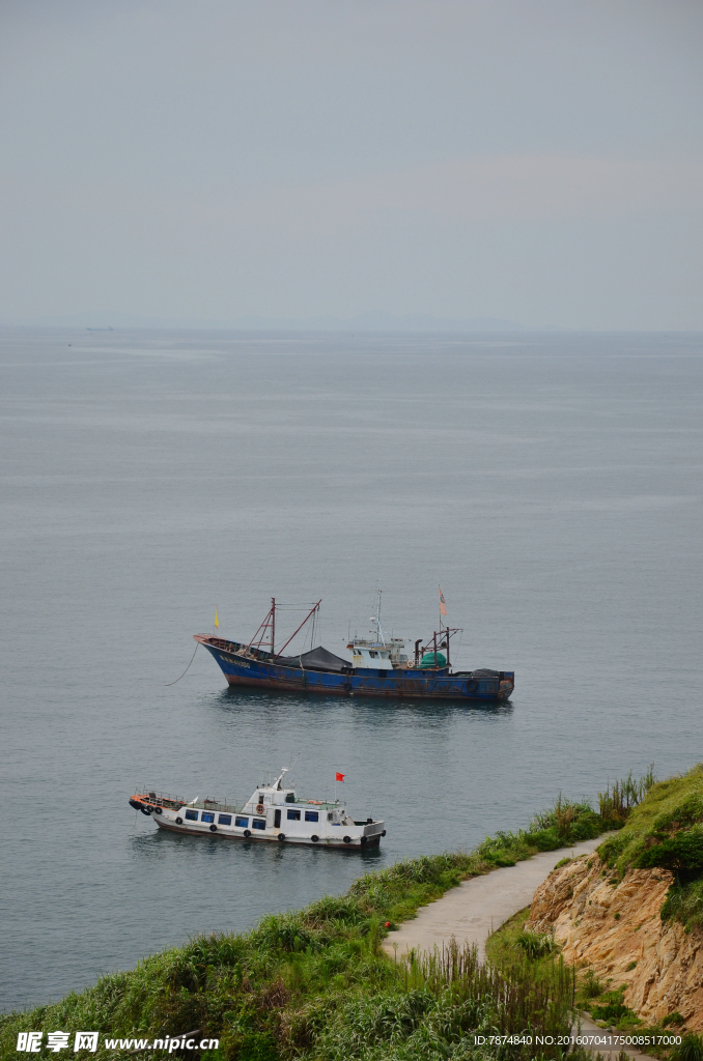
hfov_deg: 10.7
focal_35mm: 128
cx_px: 352
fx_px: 3752
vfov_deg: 16.1
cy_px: 530
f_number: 5.6
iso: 320
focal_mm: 85
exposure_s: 1/1250
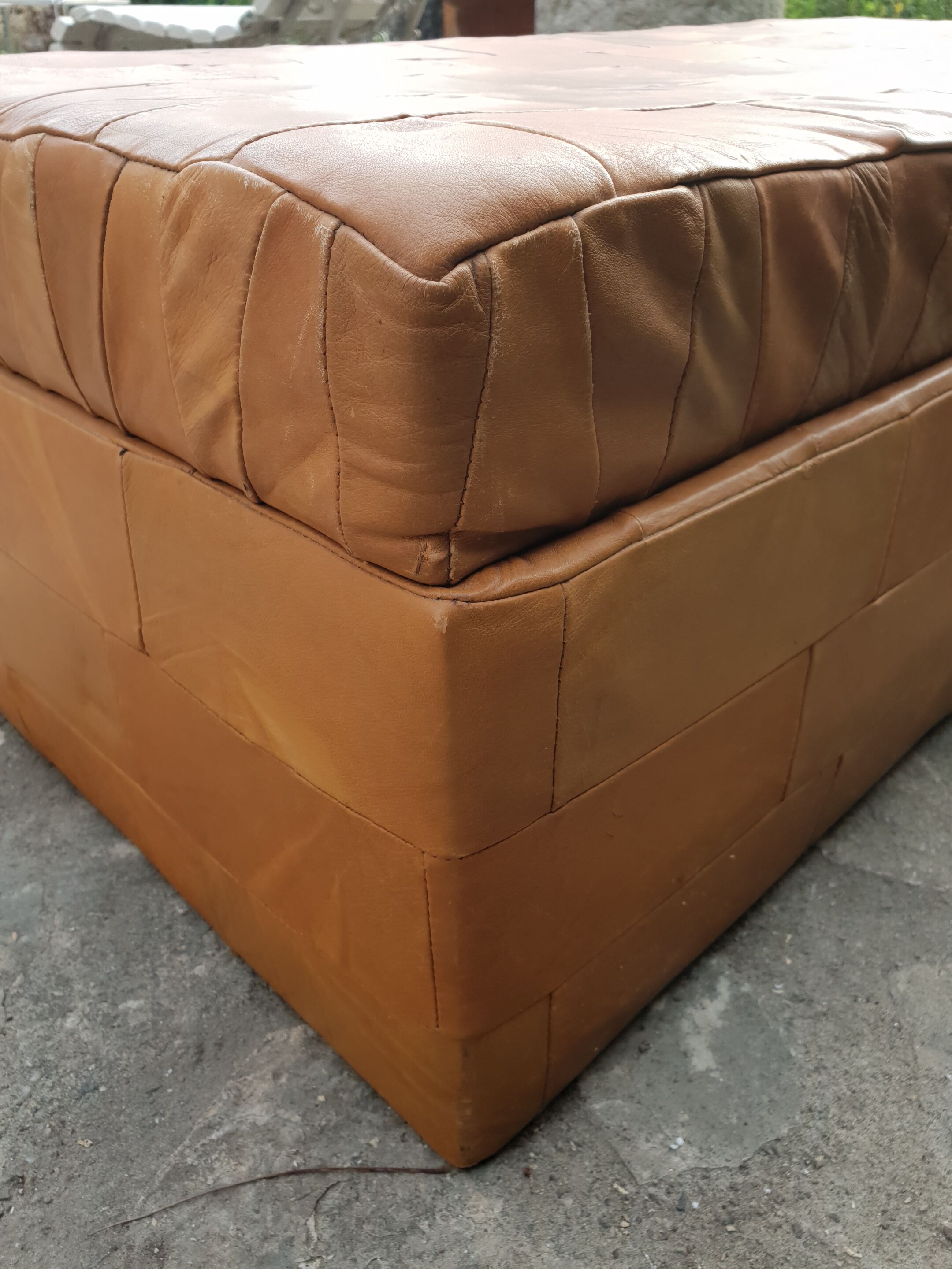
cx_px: 476
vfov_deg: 67.3
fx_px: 953
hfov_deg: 53.1
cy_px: 634
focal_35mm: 26
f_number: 2.4
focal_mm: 4.3
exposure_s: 1/100
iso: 80
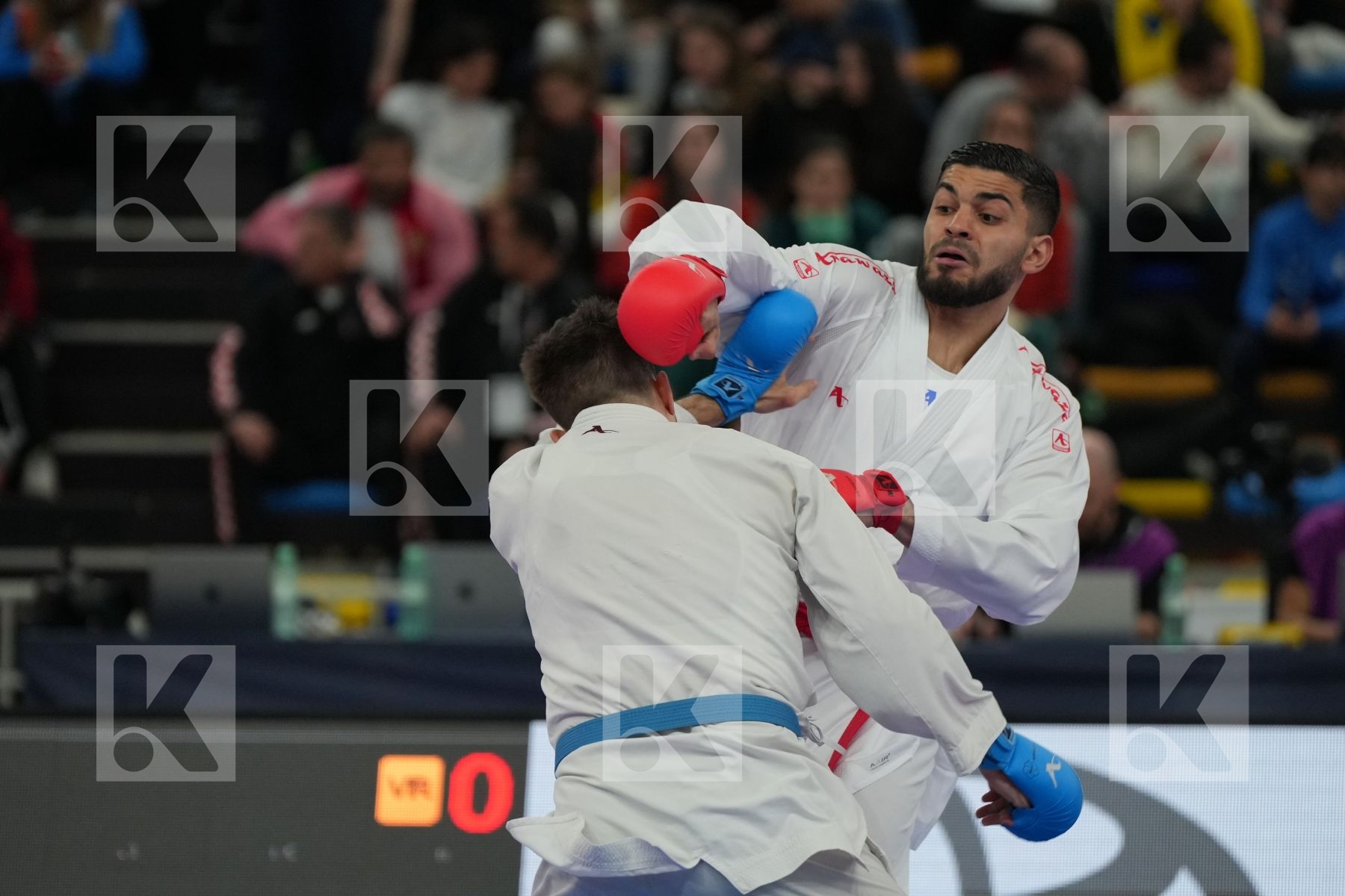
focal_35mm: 282
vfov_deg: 4.9
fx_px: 10535
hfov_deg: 7.3
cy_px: 448
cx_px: 672
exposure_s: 1/1000
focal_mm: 188
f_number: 2.8
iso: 1600
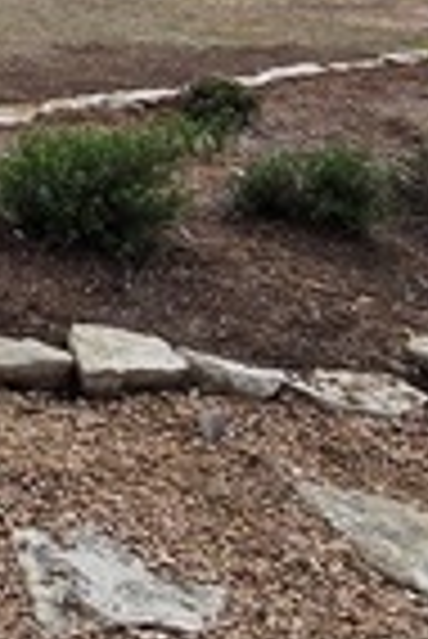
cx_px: -469
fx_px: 1085
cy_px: -50
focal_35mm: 61
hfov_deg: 16.2
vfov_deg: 29.8
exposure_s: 1/5756
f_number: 2.2
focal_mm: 2.2
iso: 100
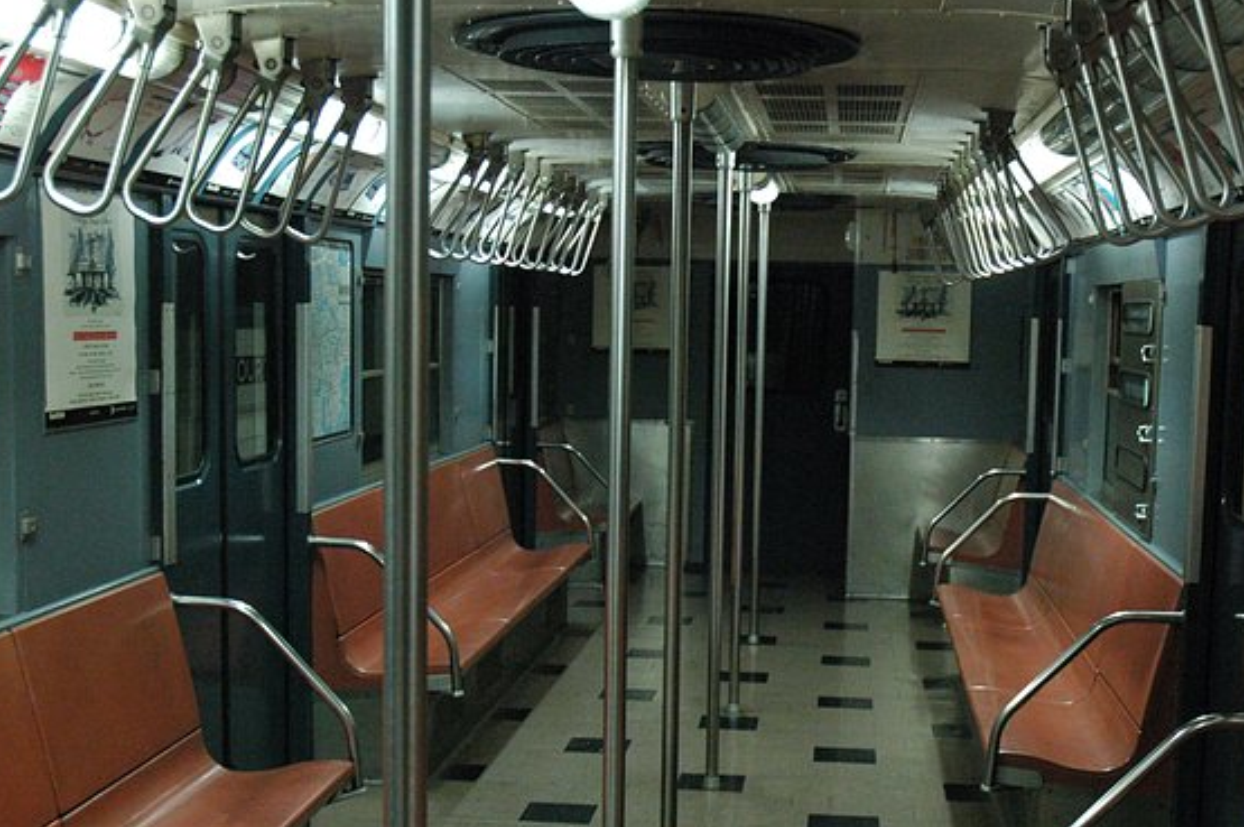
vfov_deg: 26.5
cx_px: 711
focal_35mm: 51
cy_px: 510
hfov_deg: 39.1
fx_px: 1750
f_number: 3.8
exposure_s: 1/25
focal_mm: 25
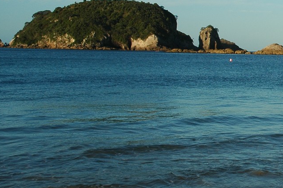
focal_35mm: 85
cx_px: 330
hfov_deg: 22.3
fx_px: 668
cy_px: 76
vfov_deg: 16.0
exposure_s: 1/250
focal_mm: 24
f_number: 10
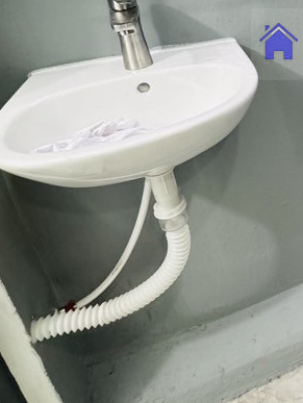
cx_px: 388
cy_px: 44
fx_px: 431
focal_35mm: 37
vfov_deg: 45.6
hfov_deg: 30.8
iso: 400
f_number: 2.2
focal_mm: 2.22
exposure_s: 1/50
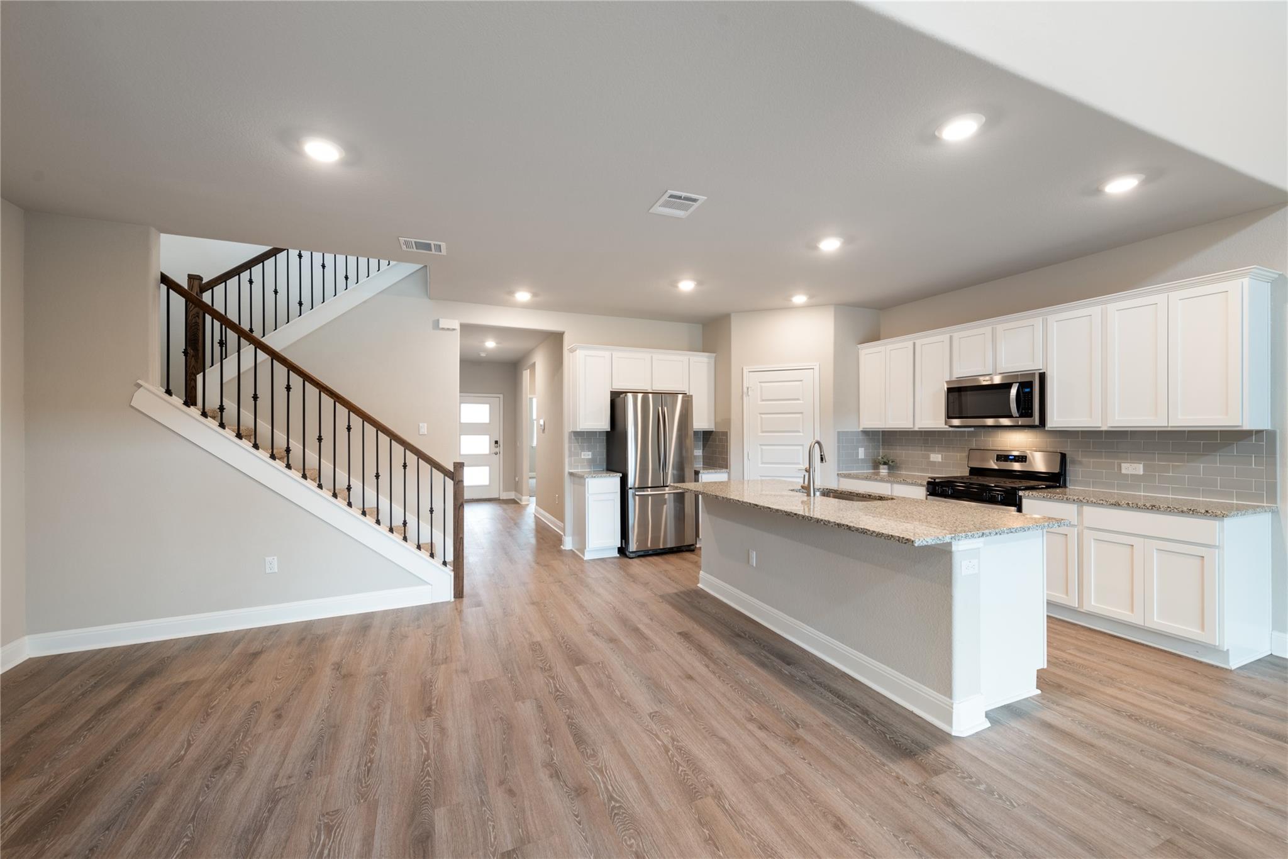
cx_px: 644
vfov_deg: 81.2
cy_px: 430
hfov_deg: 104.2
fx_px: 501
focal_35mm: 14
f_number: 8
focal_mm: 14
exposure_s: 1/4
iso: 400
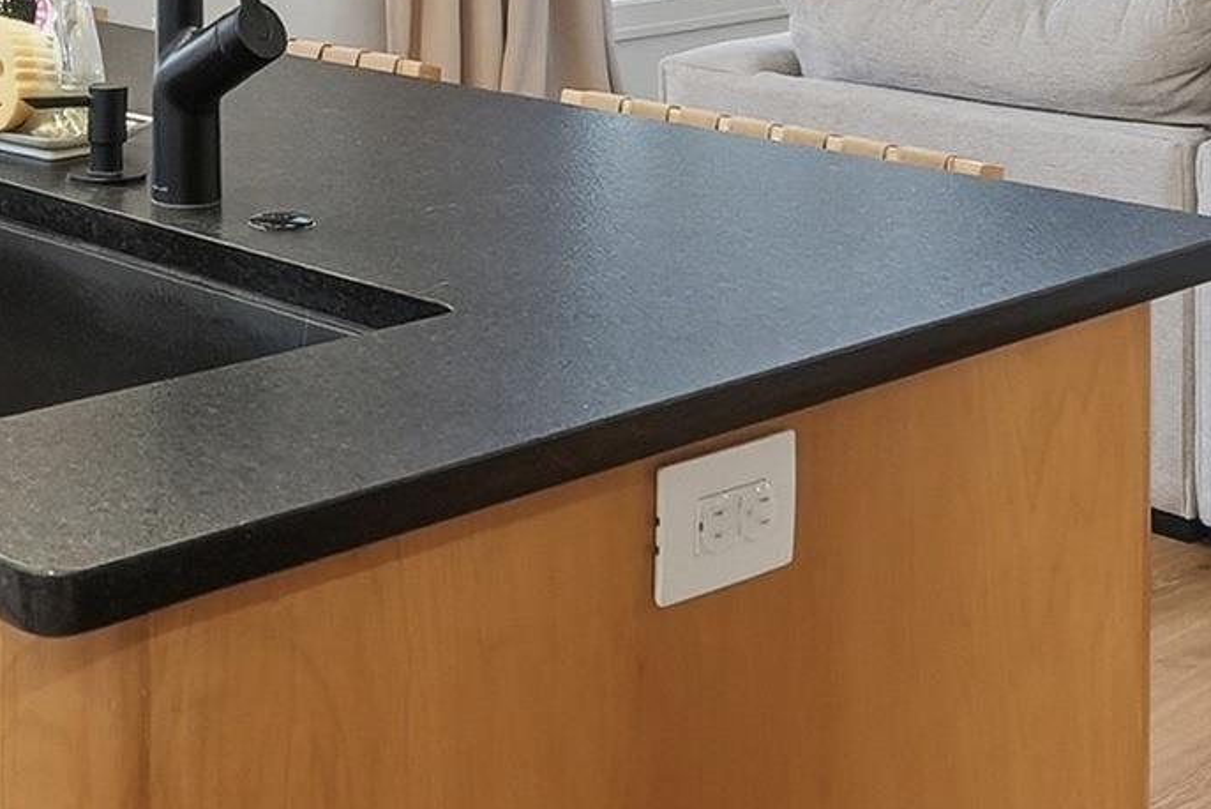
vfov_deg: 18.0
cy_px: -288
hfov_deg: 27.7
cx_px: 102
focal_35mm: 70
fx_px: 2356
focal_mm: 16
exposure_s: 1/25
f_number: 9
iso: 250
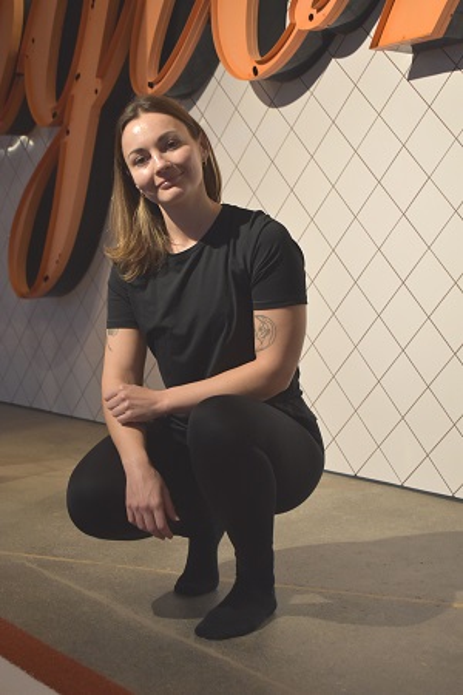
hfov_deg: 23.8
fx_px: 1100
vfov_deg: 35.1
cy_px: 348
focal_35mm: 57
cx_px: 232
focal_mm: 38
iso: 1600
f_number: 4.8
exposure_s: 1/125
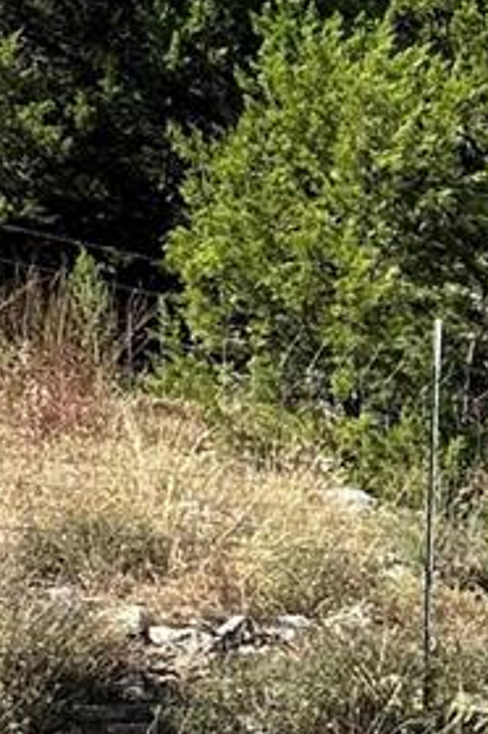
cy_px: 616
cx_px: 905
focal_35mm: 80
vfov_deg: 24.9
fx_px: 1631
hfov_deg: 14.7
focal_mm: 2.22
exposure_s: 1/1062
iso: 40
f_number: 2.2
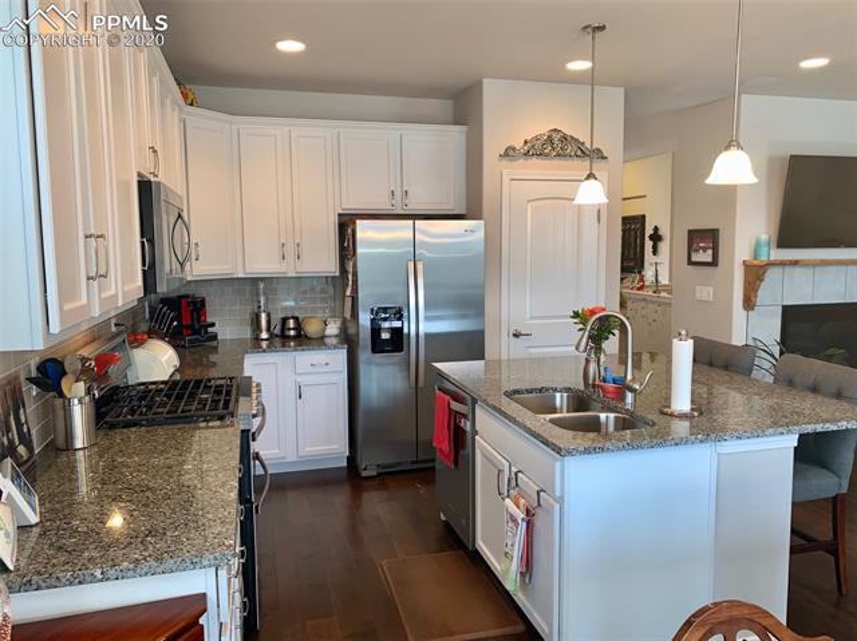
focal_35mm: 26
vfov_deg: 53.0
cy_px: 320
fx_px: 643
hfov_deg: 67.3
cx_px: 428
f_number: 1.8
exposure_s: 1/25
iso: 50
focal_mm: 4.25
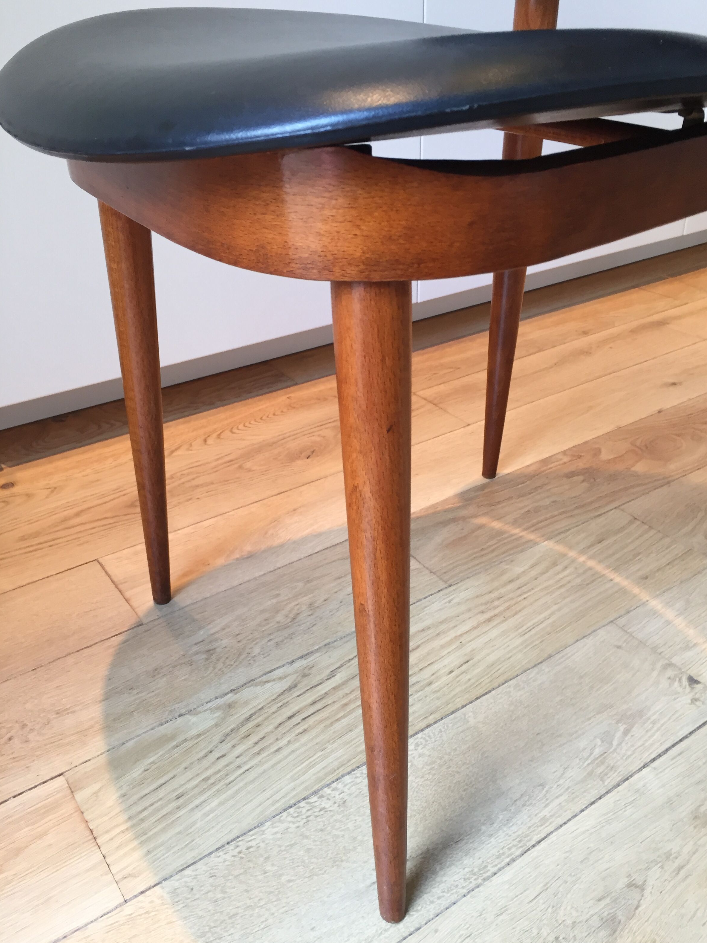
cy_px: 473
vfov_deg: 60.0
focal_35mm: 30
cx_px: 363
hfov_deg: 46.8
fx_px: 817
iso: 100
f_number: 2.2
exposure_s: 1/33
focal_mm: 4.15
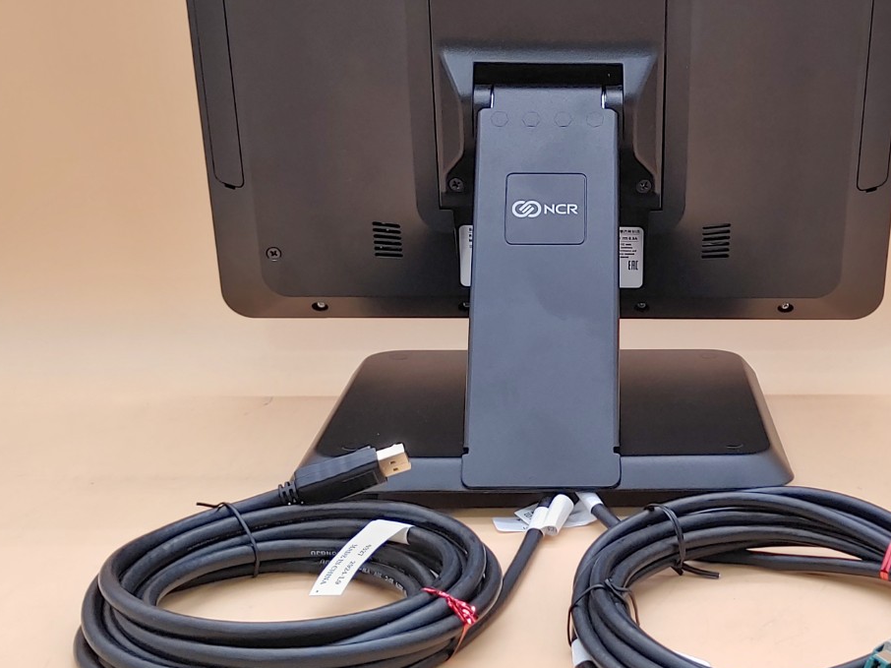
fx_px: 1595
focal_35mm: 62
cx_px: 600
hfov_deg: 30.9
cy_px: 279
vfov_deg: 23.6
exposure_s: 1/66
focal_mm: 4.36
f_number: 1.8
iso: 50
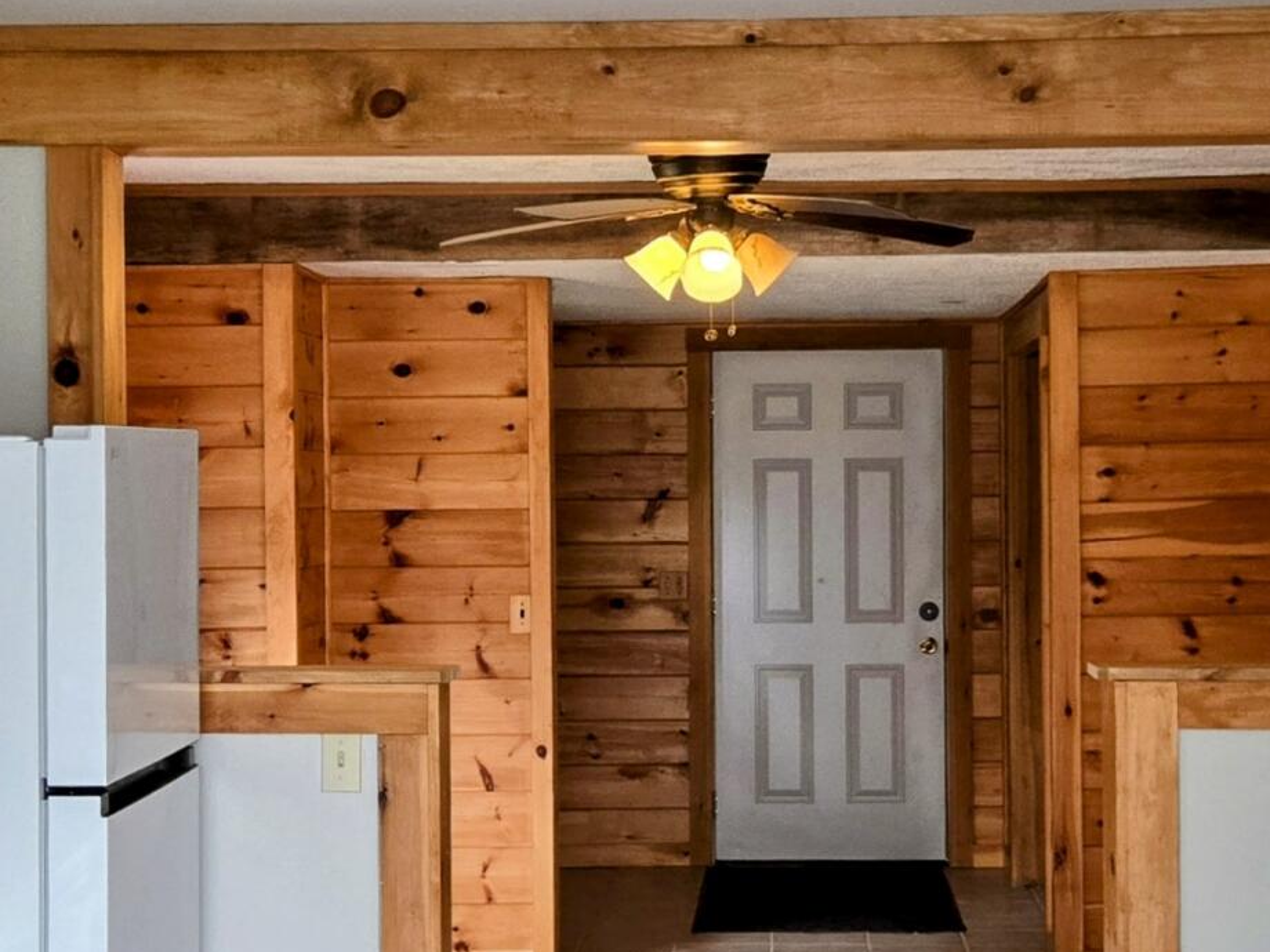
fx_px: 2752
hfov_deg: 26.0
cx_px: 690
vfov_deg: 19.6
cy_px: 535
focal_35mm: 75
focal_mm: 5.4
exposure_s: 1/120
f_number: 1.8
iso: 100
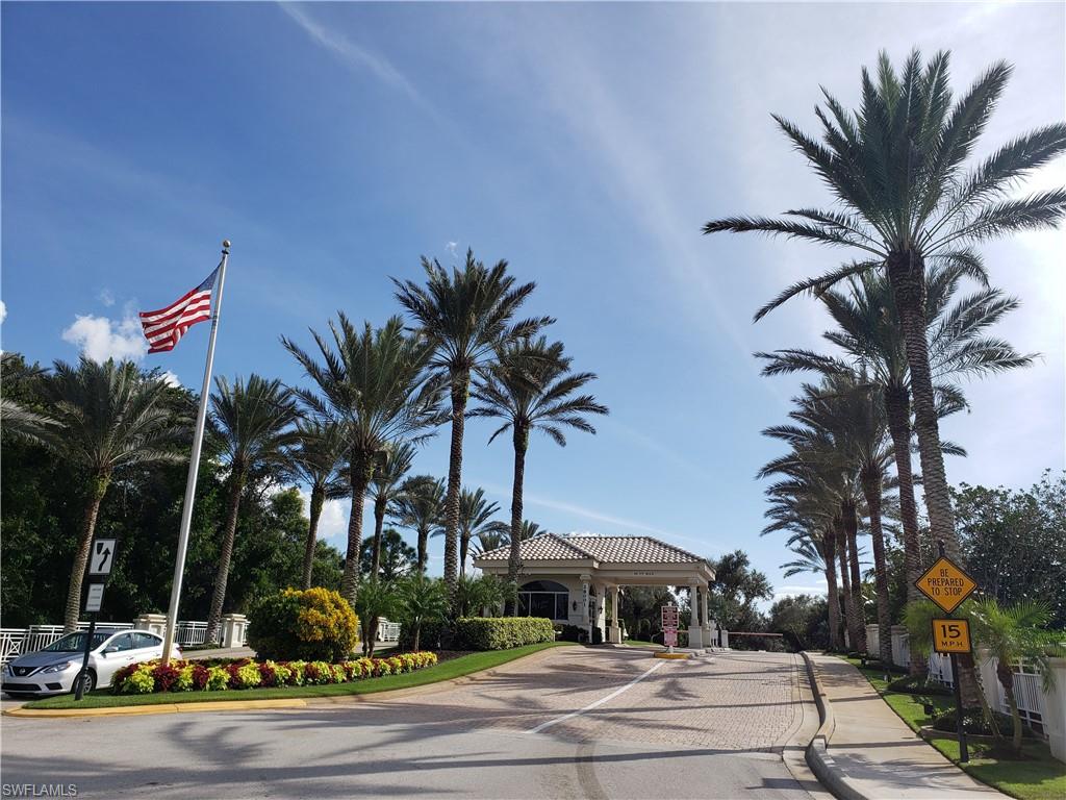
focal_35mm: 26
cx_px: 533
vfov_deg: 53.1
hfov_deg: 67.3
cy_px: 400
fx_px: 801
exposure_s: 1/1967
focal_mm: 4.3
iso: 50
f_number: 2.4
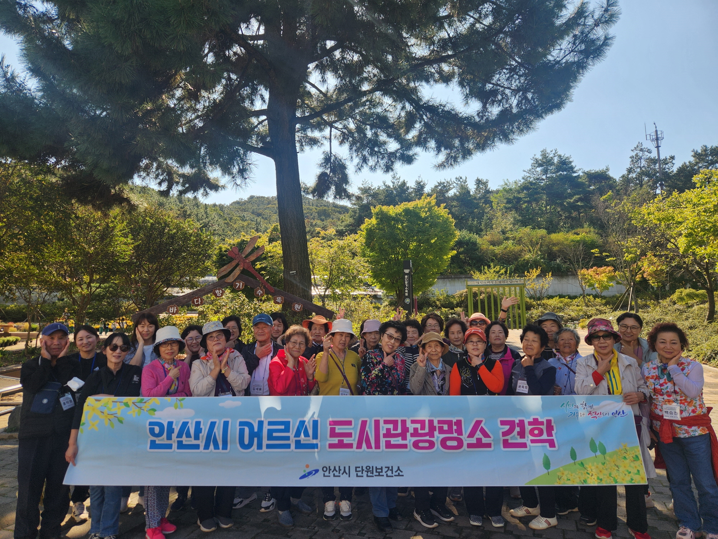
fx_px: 477
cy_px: 270
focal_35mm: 23
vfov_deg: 58.9
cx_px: 359
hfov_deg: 73.9
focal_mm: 5.4
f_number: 1.8
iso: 20
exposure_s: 1/937
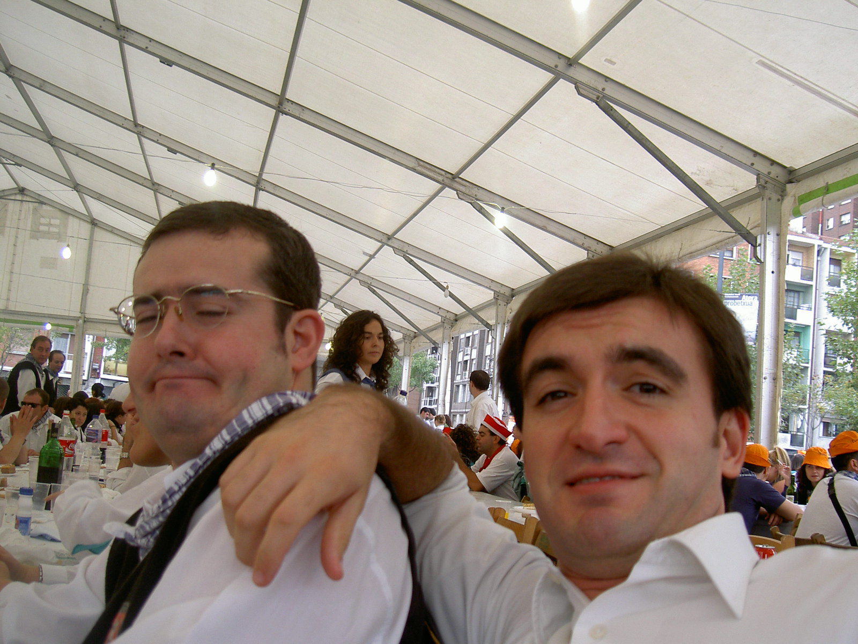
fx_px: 967
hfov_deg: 47.9
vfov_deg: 36.8
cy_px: 322
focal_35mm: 39
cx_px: 429
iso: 100
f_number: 2.8
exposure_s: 1/70.4
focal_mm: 8
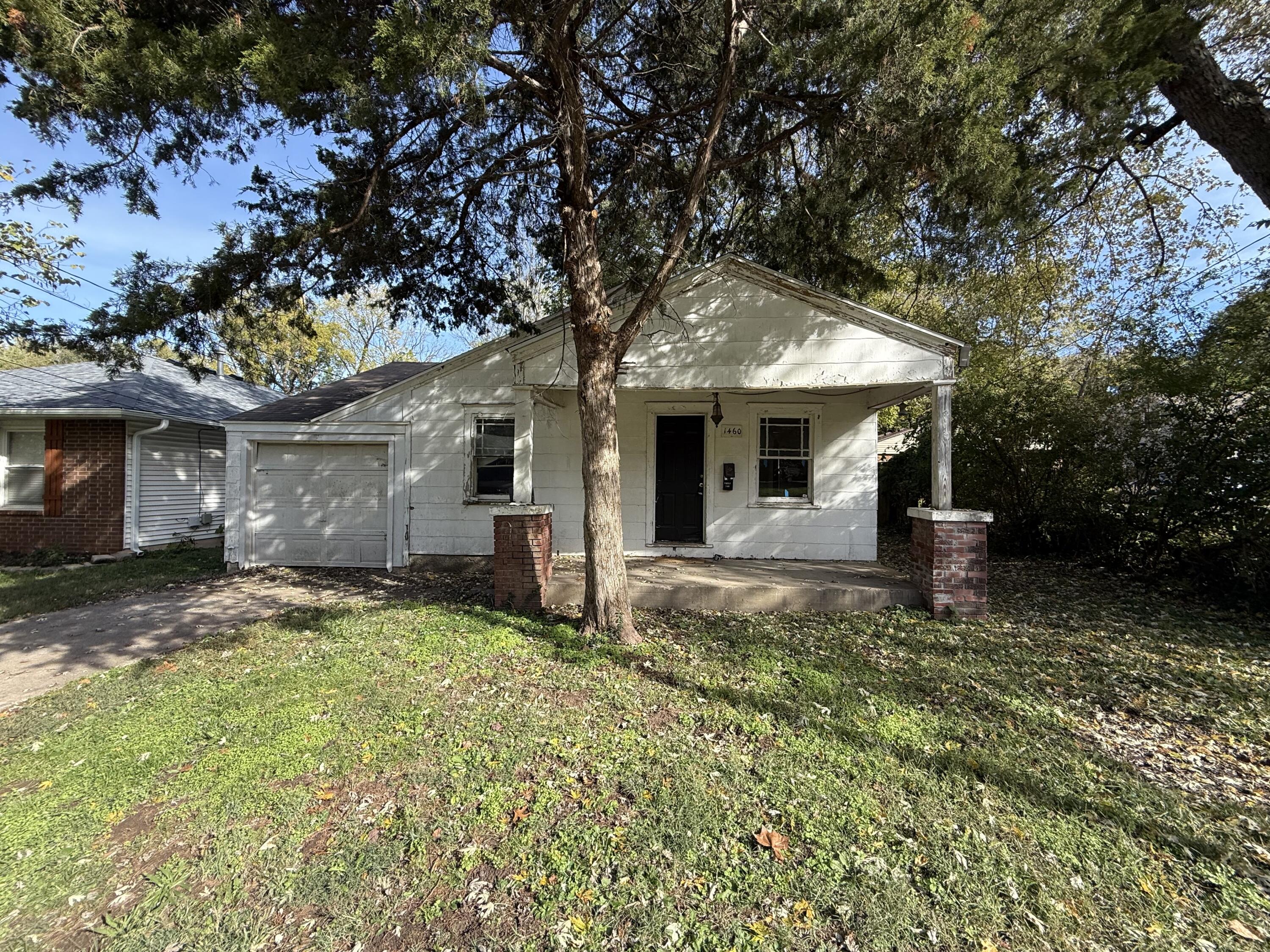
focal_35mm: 14
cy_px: 476
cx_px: 635
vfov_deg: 85.7
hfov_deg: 102.1
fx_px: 514
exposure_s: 1/569
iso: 50
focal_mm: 2.22
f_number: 2.2
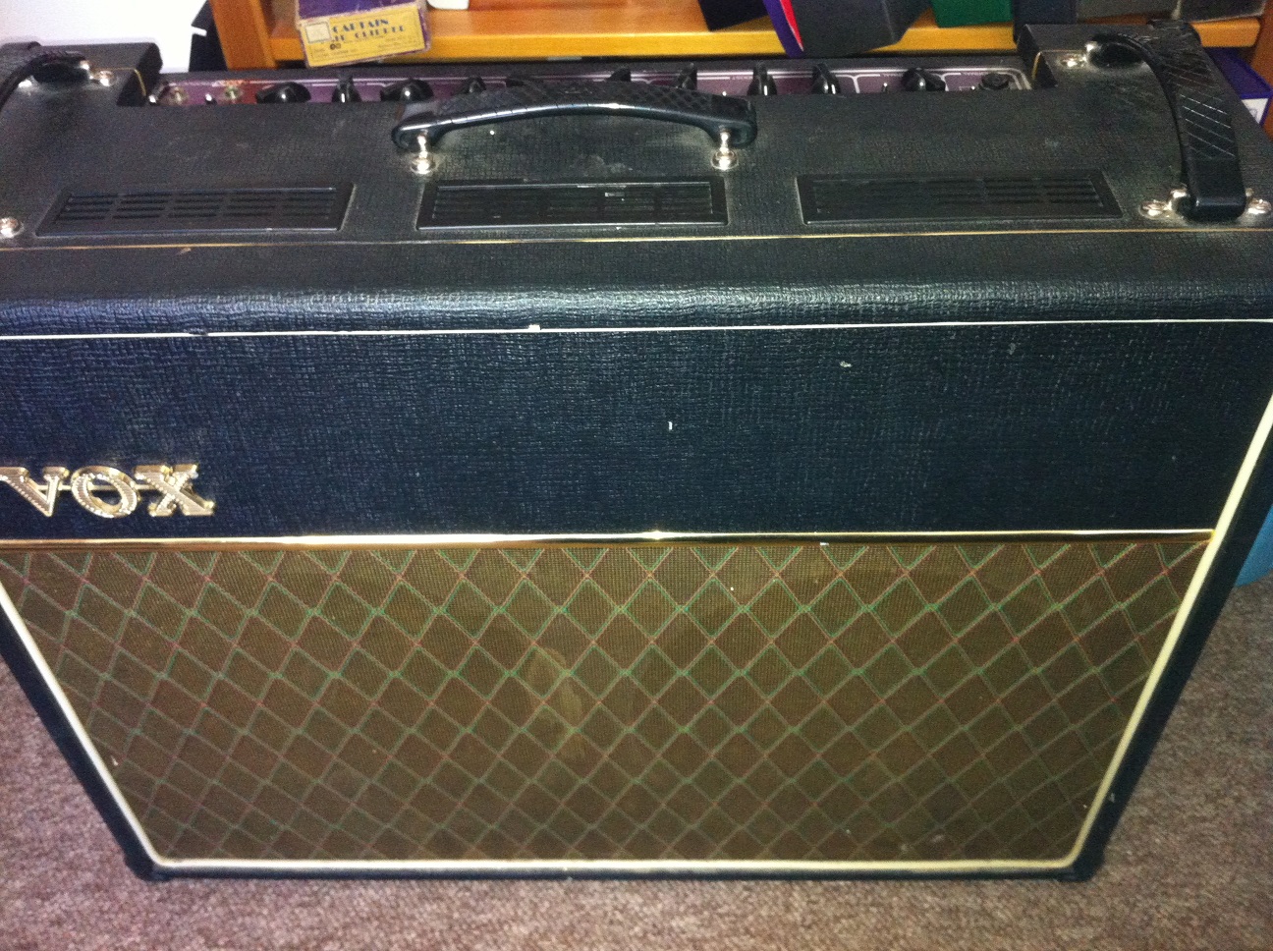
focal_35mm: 35
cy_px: 476
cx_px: 636
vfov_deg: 40.6
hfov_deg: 52.7
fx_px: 1285
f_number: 2.8
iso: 320
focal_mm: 3.85
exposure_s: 1/17
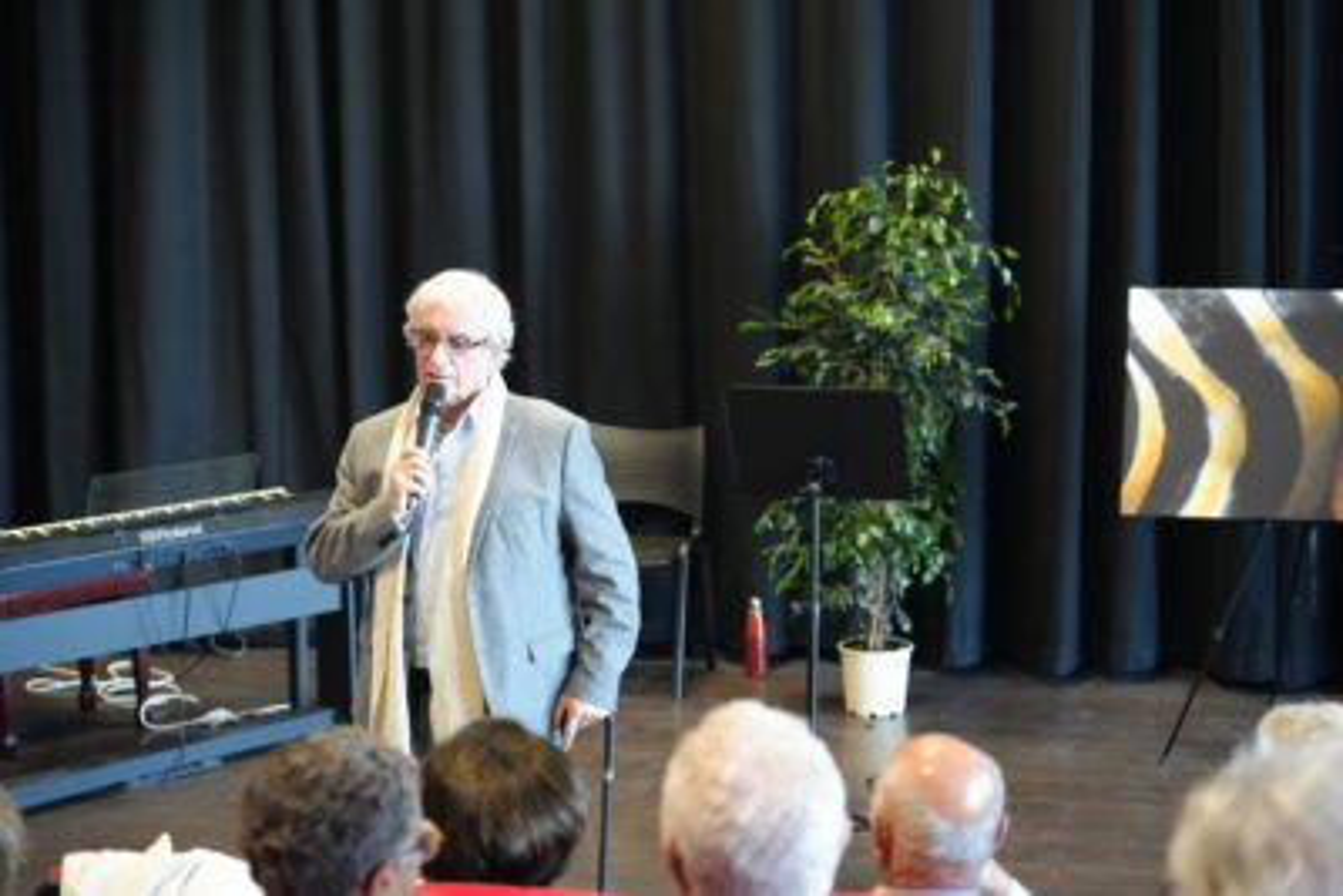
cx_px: 672
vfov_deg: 17.3
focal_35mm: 79
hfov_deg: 25.7
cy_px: 448
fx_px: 2948
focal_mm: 79
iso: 5000
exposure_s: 1/160
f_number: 4
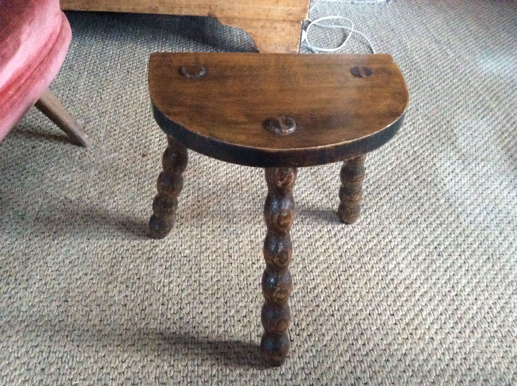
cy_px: 193
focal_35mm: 32
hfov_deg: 56.9
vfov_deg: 44.1
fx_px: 477
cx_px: 258
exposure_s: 1/17
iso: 640
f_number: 2.4
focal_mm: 3.3
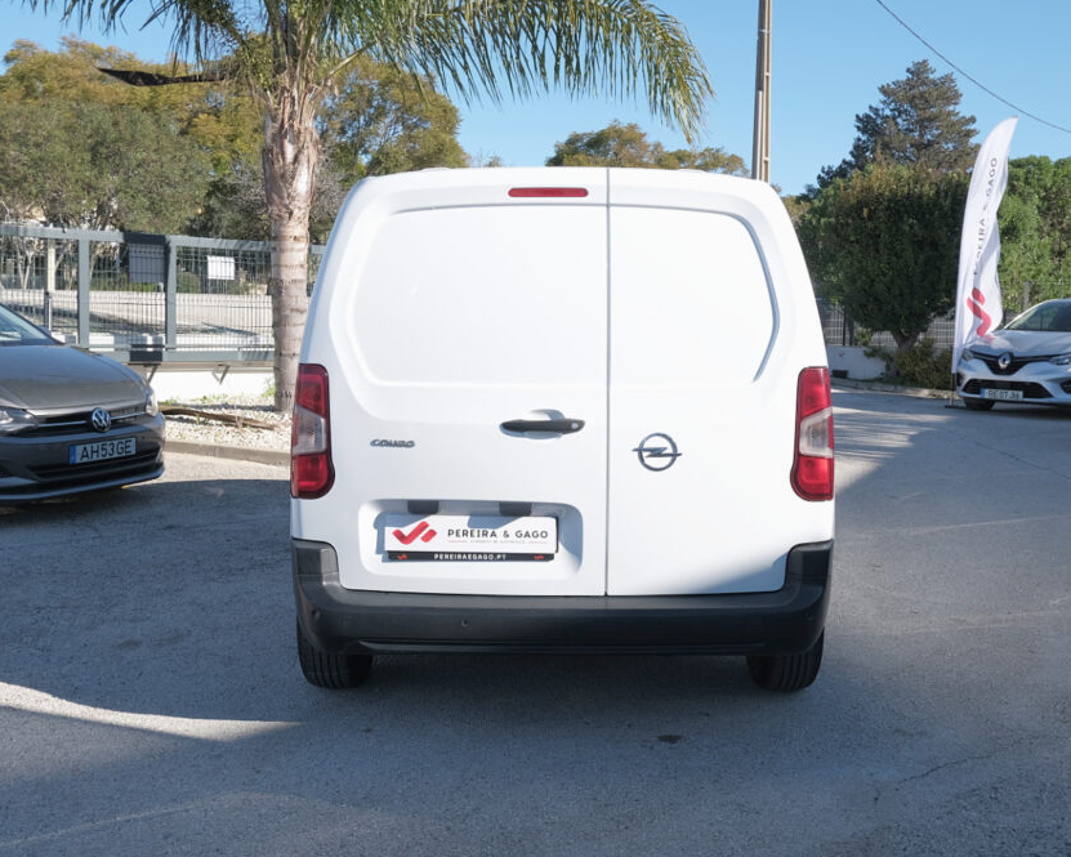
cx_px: 554
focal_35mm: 37
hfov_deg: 49.1
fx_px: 1173
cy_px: 436
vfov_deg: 40.1
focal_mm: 21.5
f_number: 9
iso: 160
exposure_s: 1/180
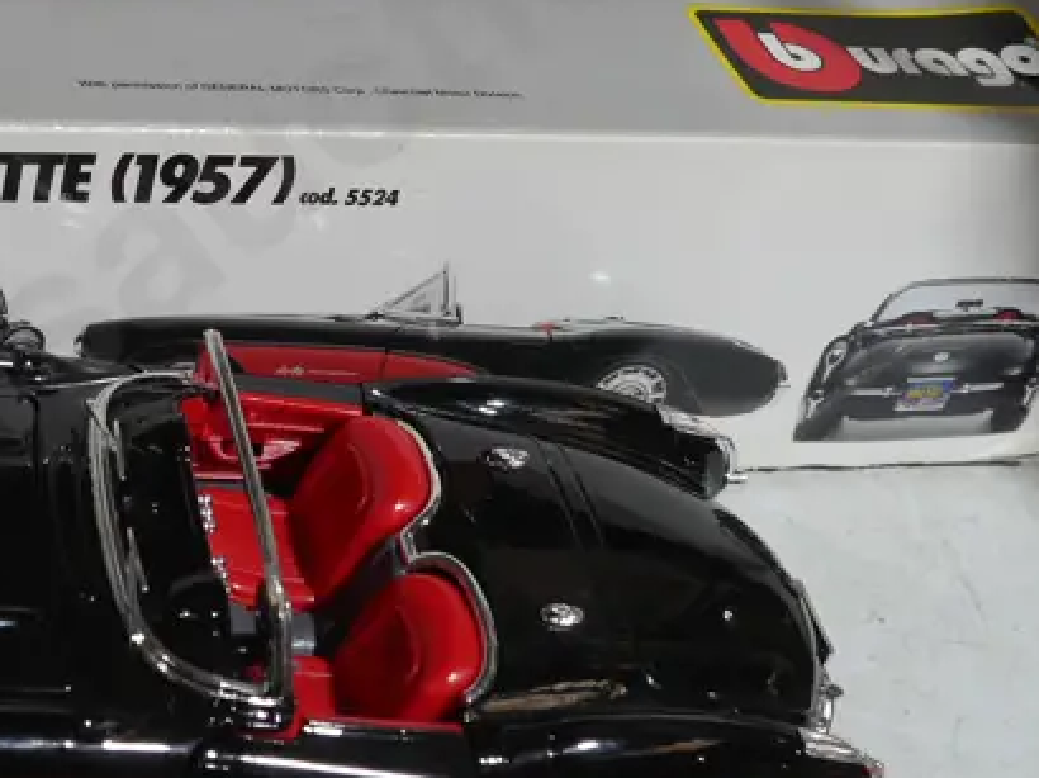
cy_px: 170
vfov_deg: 17.2
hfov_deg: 22.8
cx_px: 274
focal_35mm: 85
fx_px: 2550
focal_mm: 17
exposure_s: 1/60
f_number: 5.6
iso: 500
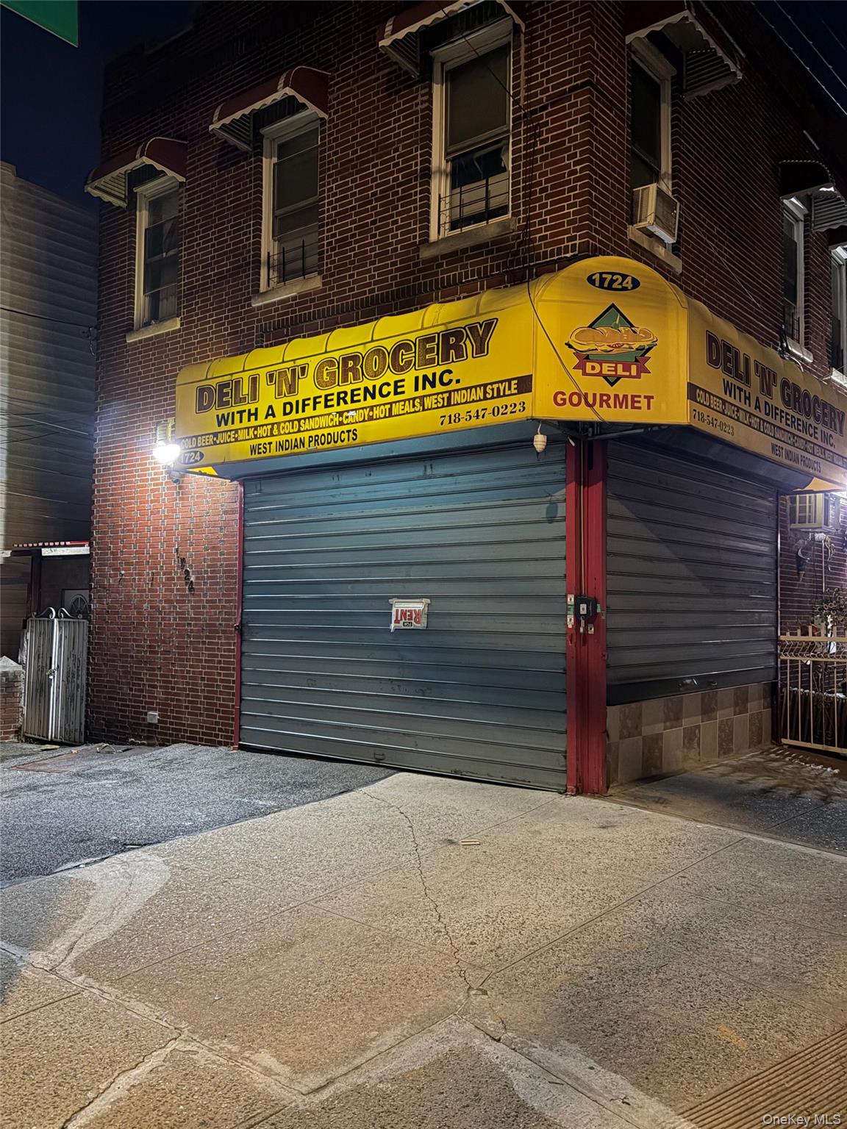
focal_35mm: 26
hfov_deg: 53.1
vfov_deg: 67.3
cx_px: 424
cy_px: 564
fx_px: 848
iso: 640
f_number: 1.6
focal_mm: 5.96
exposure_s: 1/15
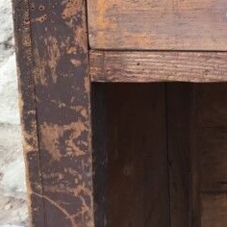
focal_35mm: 93
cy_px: -20
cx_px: 313
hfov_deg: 17.3
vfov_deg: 18.0
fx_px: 690
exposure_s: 1/338
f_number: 2.4
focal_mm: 3.3
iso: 25
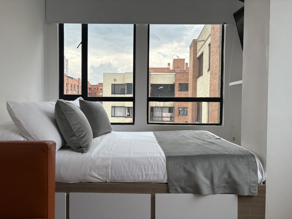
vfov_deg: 53.1
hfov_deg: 67.3
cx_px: 146
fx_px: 219
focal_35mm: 26
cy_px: 110
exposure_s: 1/764
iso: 64
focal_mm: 5.96
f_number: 1.6
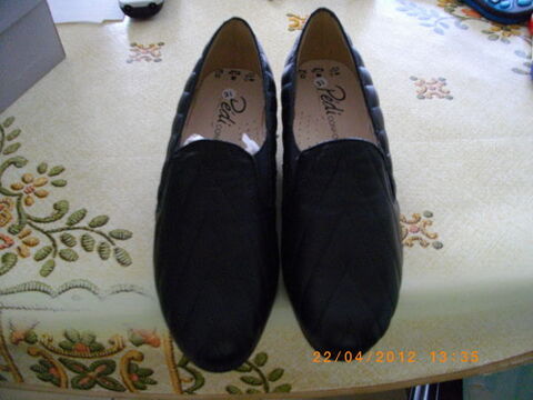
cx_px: 266
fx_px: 493
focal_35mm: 32
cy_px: 200
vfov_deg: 44.2
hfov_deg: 56.8
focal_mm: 5.7
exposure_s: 1/50
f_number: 2.9
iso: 423
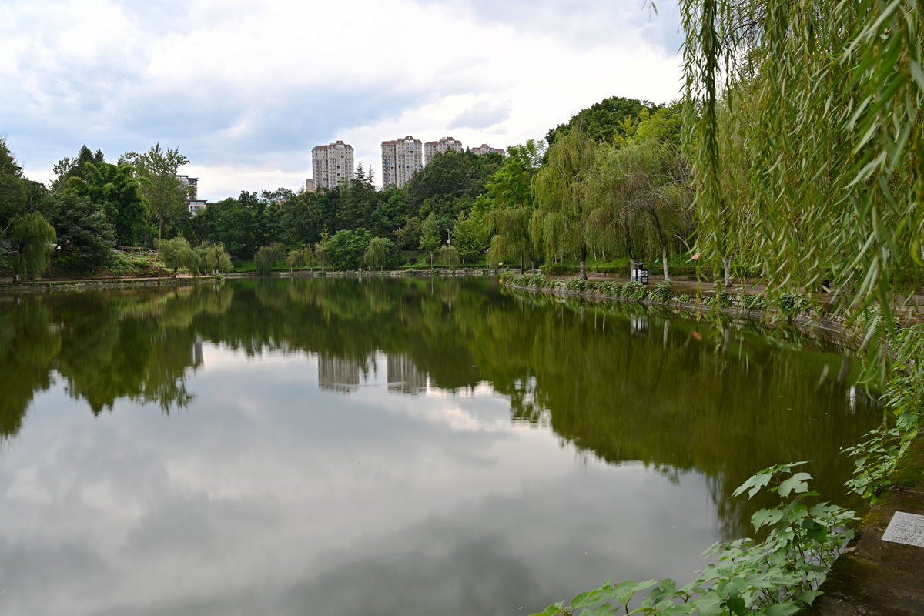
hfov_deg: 61.1
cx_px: 462
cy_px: 308
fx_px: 783
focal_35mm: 30
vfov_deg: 43.0
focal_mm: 30.5
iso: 100
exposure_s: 1
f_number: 10
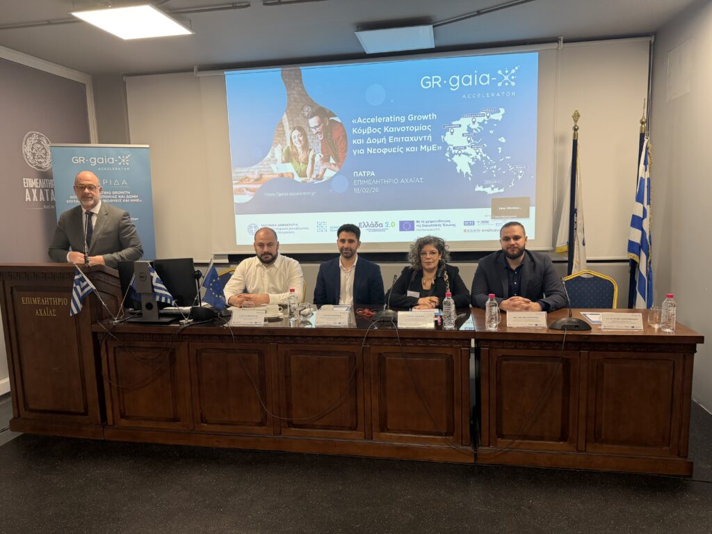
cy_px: 267
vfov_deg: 56.8
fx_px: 494
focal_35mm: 24
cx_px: 356
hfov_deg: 71.6
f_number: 1.78
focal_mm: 6.76
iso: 160
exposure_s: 1/100
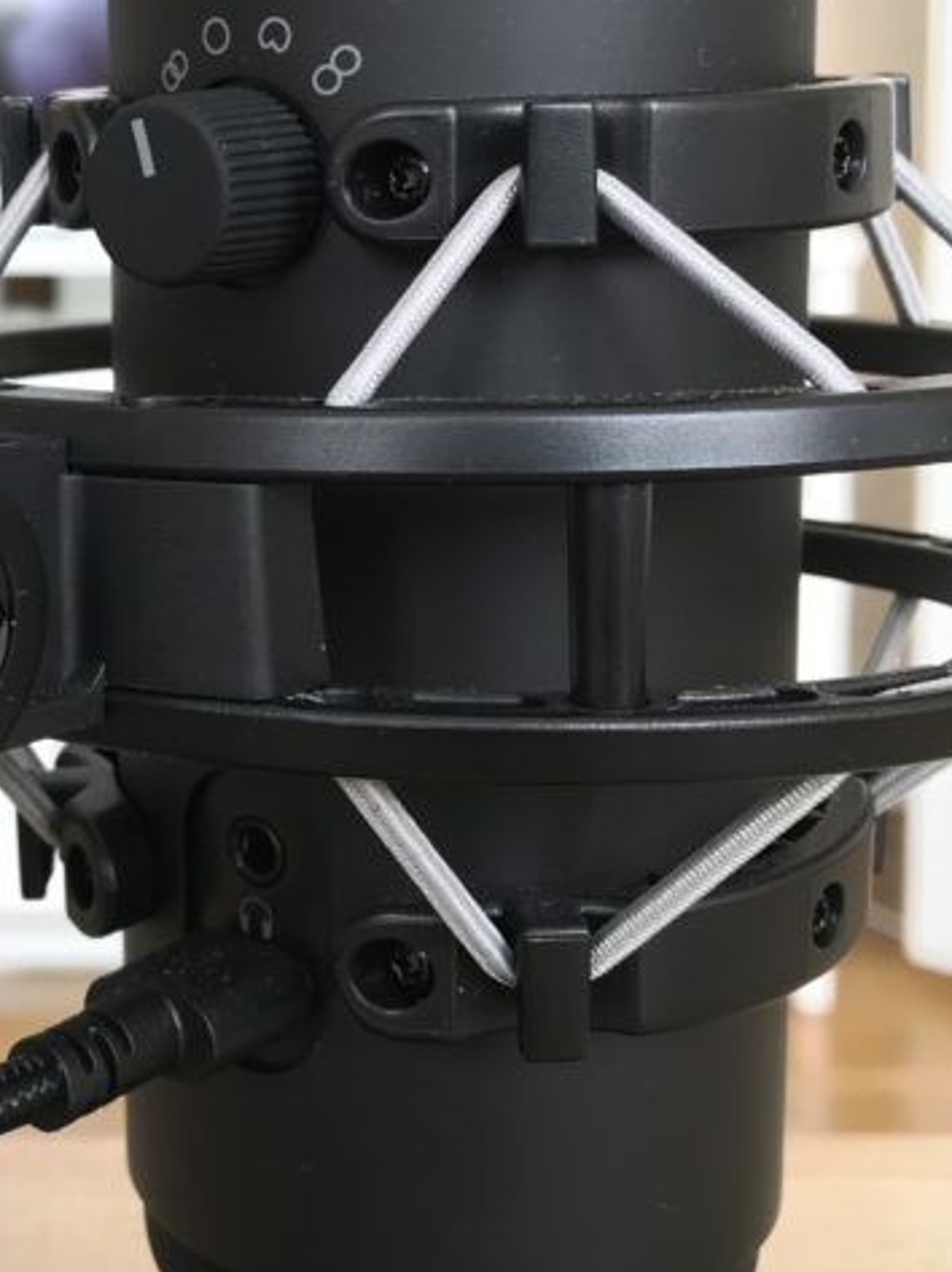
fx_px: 2350
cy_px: 425
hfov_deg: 22.2
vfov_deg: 30.1
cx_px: 35
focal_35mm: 64
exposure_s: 1/30
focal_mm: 3.99
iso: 32
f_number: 1.8
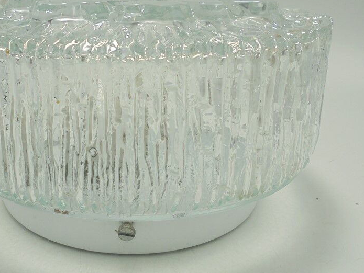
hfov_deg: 42.6
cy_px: 127
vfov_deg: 32.9
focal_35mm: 44
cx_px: 137
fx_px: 463
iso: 100
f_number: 4
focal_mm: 6.1
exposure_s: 1/100
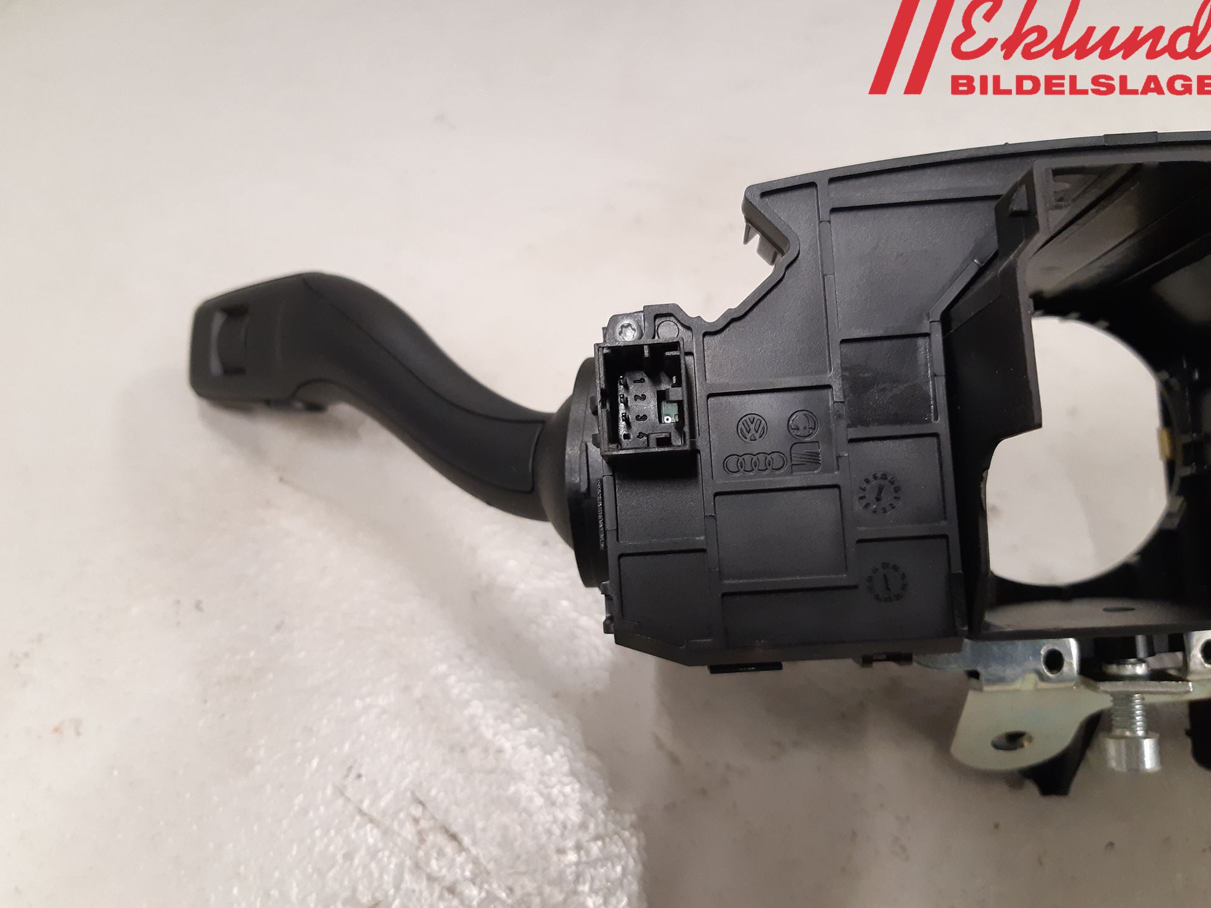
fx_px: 945
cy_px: 462
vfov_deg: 51.4
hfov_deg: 65.3
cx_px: 617
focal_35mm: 27
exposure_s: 1/50
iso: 250
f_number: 1.7
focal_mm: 3.93
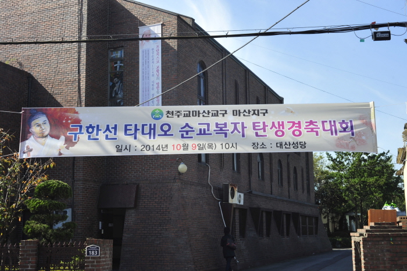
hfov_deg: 41.2
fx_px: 542
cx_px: 204
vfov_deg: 28.0
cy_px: 136
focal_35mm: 48
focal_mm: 48
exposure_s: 1/125
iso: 220
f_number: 11
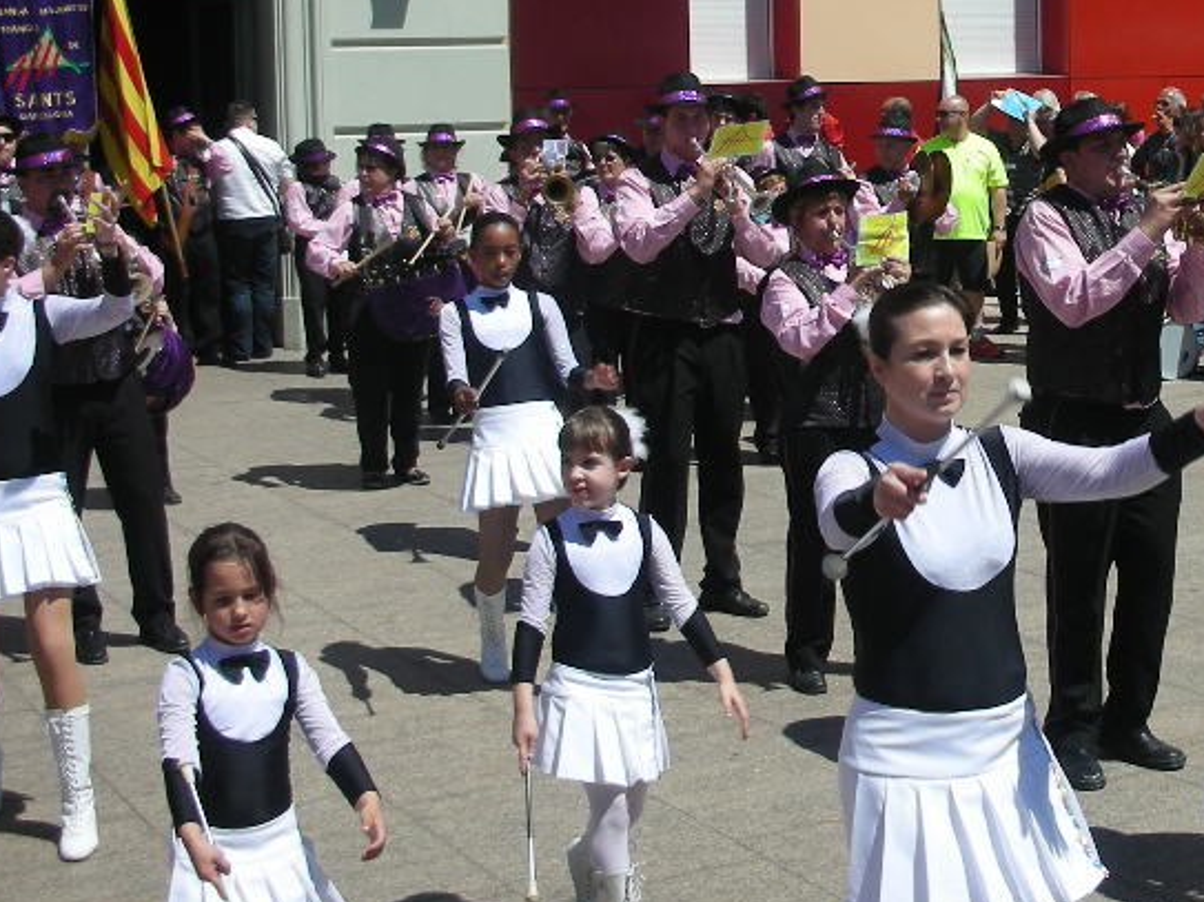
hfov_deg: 29.0
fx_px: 2295
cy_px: 224
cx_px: 891
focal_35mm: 66
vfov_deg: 22.0
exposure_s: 1/126
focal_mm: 5.8
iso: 50
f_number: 8.5
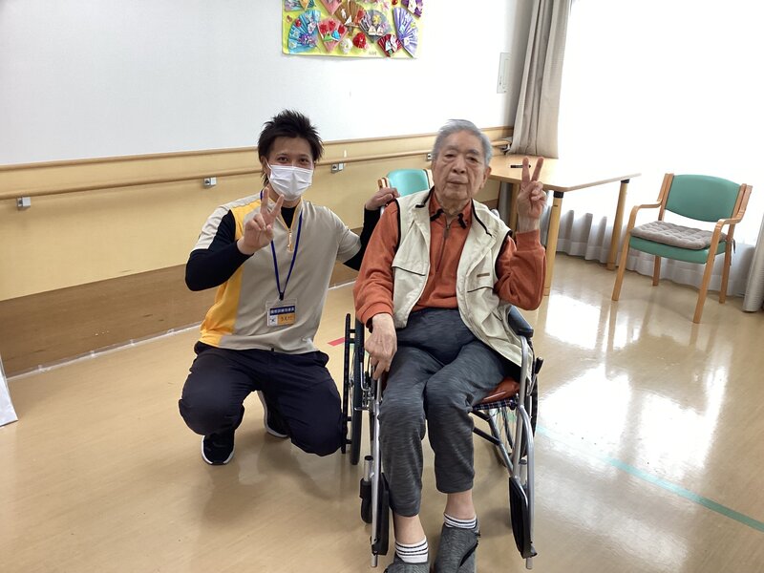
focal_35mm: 31
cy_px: 286
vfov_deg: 45.4
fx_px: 684
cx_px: 382
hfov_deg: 58.4
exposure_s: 1/60
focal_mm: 3.3
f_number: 2.4
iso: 160
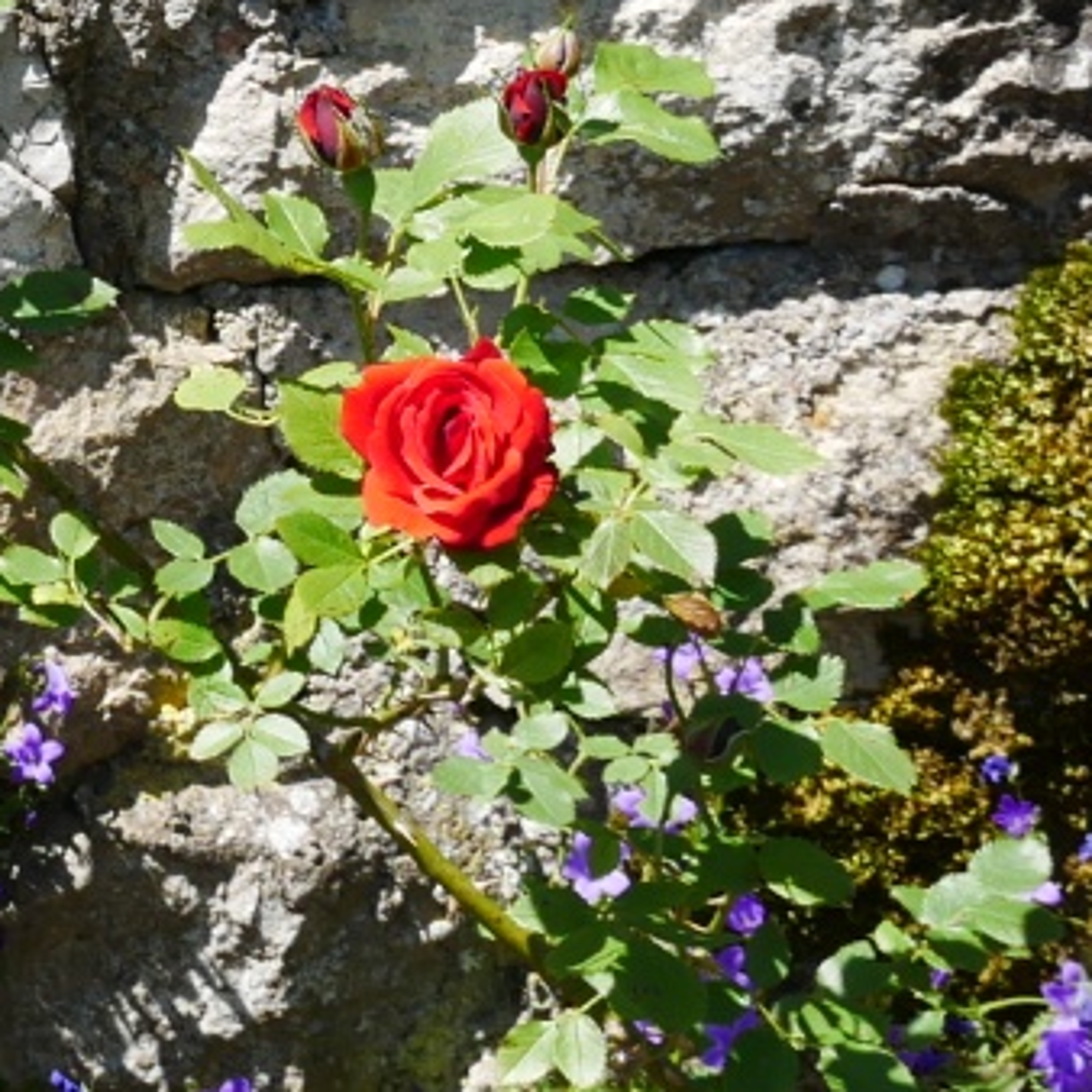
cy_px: -418
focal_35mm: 176
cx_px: -1086
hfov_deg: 9.3
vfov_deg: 9.7
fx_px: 6282
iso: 200
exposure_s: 1/250
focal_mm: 21
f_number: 7.1
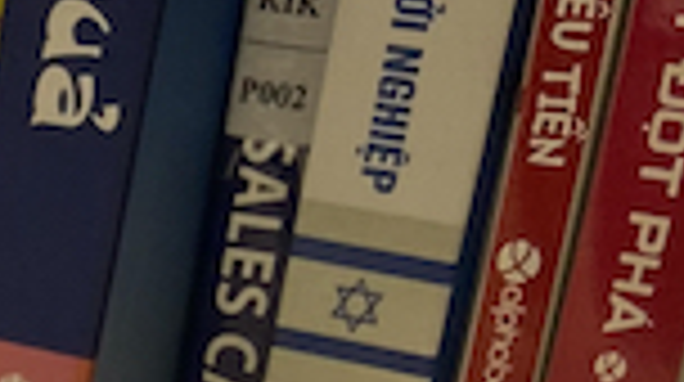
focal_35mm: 191
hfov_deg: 9.8
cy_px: 1564
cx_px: -1022
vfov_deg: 5.5
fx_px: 3459
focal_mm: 4.25
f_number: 1.8
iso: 32
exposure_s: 1/114
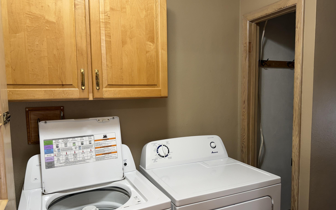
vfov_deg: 47.6
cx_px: 171
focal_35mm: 26
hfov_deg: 70.4
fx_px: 238
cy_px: 110
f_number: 1.78
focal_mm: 6.76
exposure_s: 1/120
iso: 125
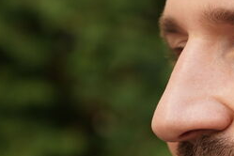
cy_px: 76
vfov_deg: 5.9
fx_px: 1514
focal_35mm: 233
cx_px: 320
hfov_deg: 8.7
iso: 160
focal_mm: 70
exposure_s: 1/200
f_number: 4
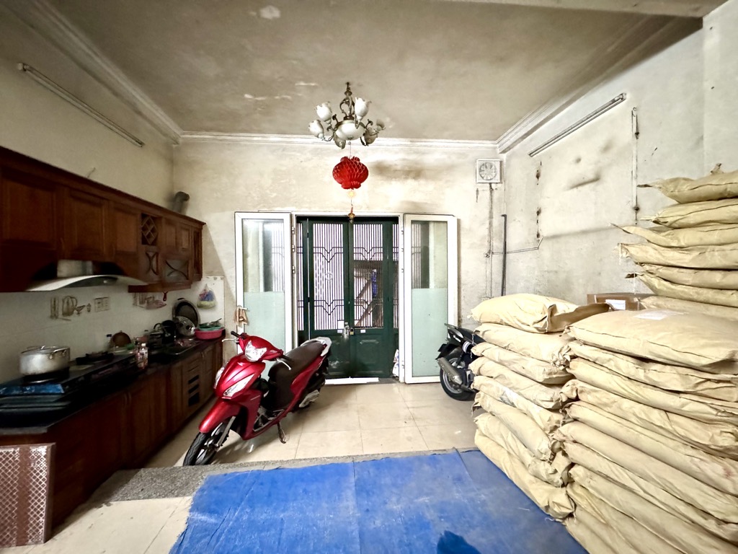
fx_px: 298
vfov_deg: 85.7
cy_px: 277
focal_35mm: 14
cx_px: 369
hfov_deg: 102.1
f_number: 2.2
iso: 1250
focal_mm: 2.22
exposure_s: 1/40
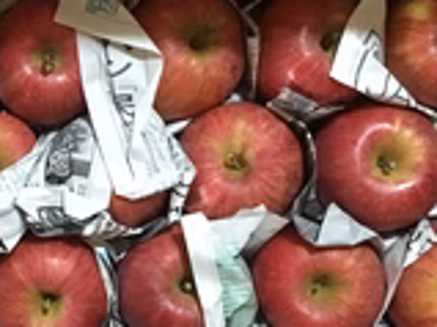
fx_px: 984
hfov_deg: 24.6
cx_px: 85
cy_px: 151
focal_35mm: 78
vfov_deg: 18.9
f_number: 2.4
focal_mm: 3.3
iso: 400
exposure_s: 1/15
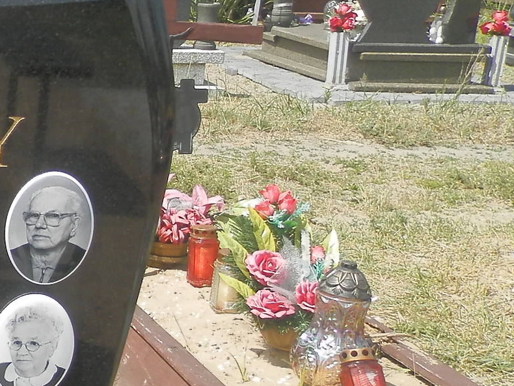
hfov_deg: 21.1
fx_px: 1203
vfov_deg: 18.2
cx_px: -216
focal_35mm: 81
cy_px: 196
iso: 80
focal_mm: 4.5
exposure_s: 1/1000
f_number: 3.1
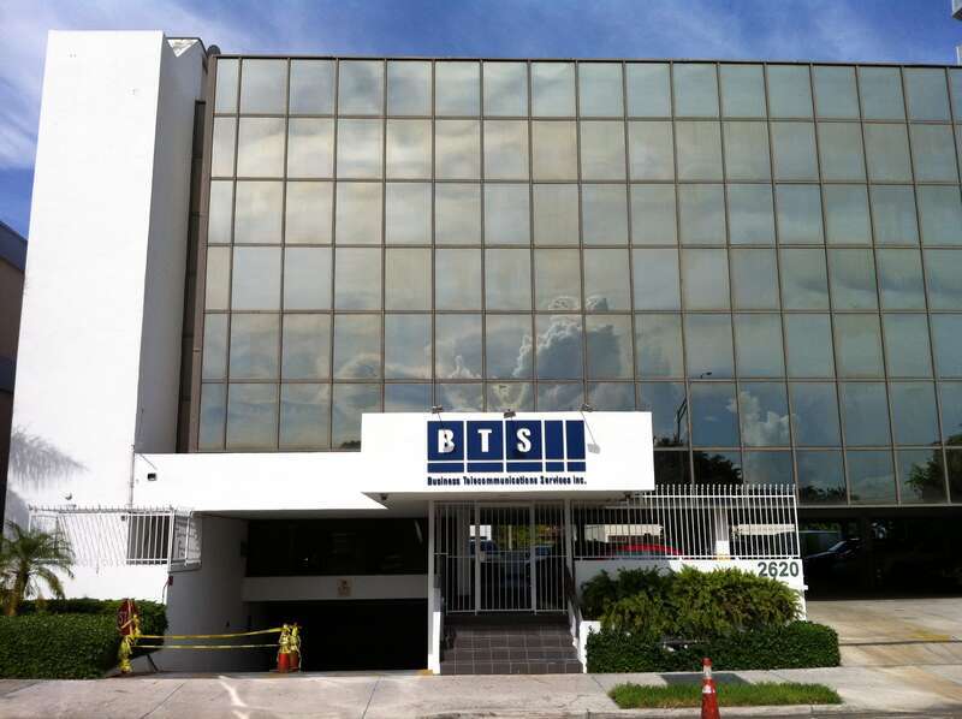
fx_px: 972
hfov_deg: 52.7
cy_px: 360
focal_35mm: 35
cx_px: 481
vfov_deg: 40.6
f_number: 2.8
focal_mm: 3.85
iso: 80
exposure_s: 1/2742
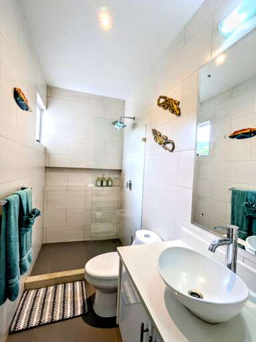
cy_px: 171
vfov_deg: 94.5
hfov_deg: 78.1
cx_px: 128
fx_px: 158
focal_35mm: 16
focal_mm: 2.35
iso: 46
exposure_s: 1/48.7
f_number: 2.2
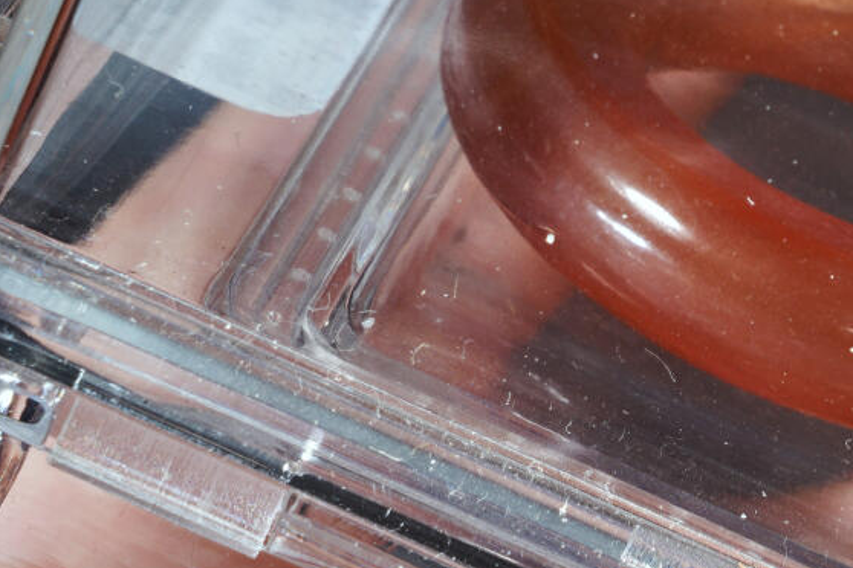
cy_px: 278
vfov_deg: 4.6
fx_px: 7013
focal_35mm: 296
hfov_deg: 6.9
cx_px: 884
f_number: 18
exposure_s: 1/160
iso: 100
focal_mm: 79
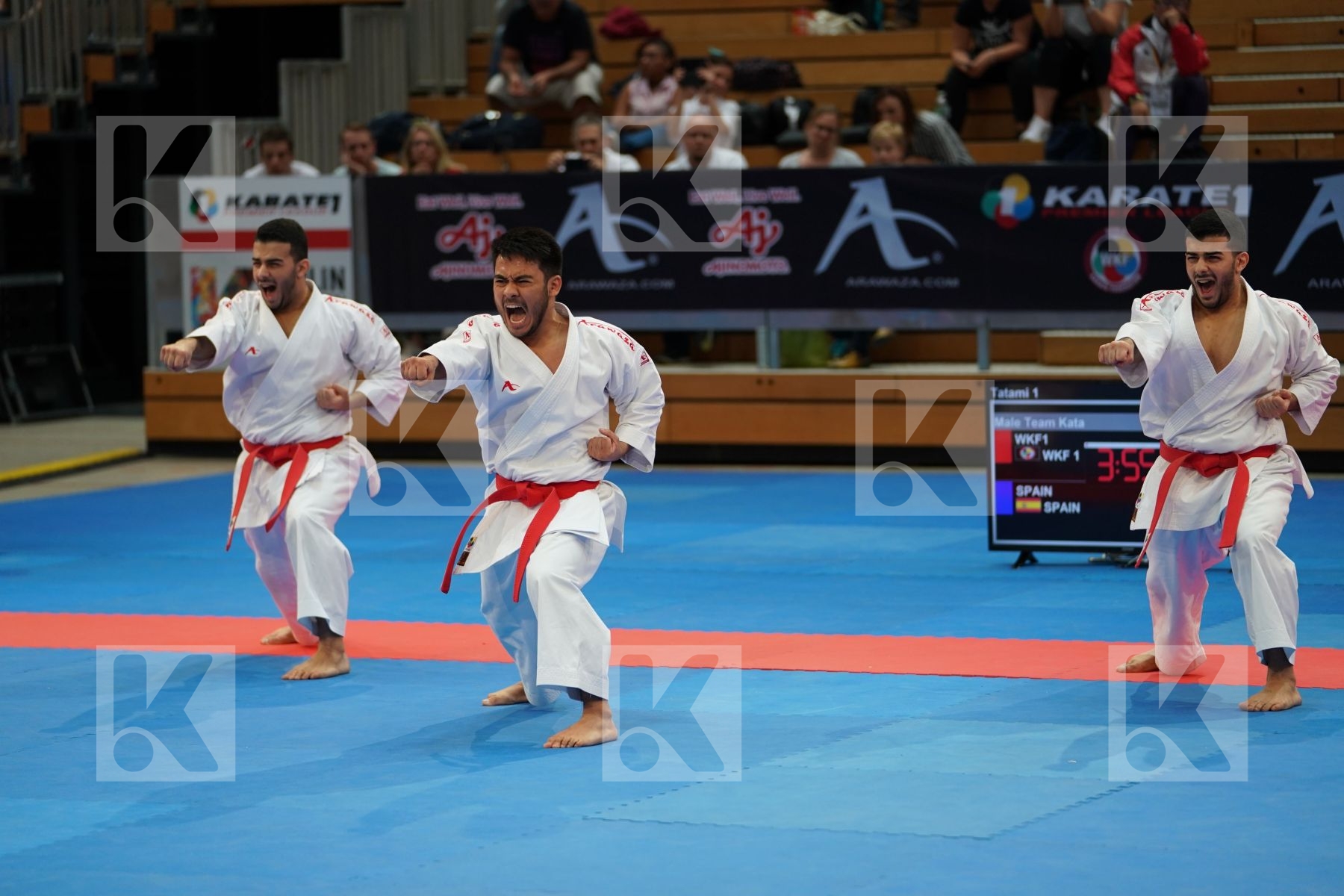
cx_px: 672
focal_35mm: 125
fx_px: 4666
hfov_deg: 16.4
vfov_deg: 11.0
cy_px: 448
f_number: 2.8
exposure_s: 1/500
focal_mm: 125
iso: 800
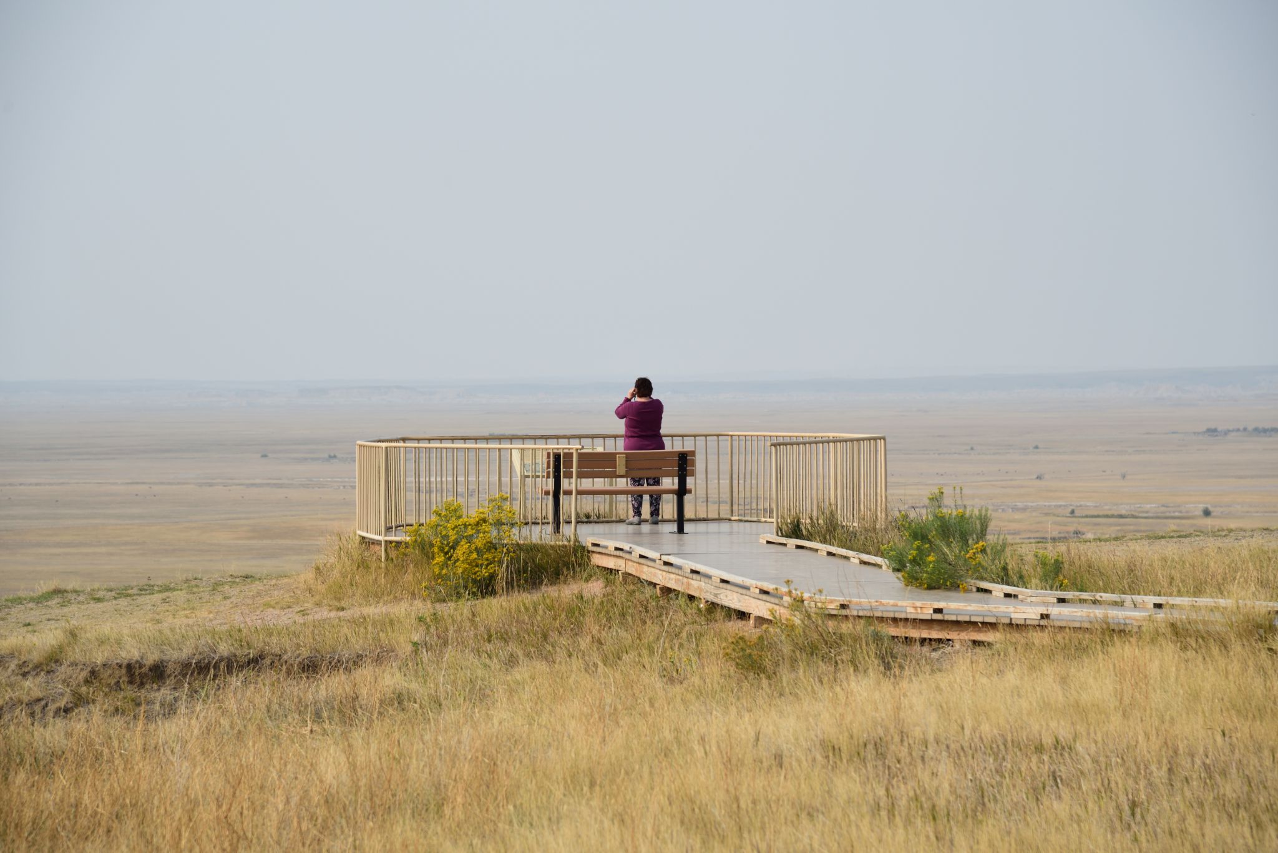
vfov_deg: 11.4
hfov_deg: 17.1
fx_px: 4261
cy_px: 426
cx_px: 639
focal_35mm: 120
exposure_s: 1/500
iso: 125
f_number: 5.6
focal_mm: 120
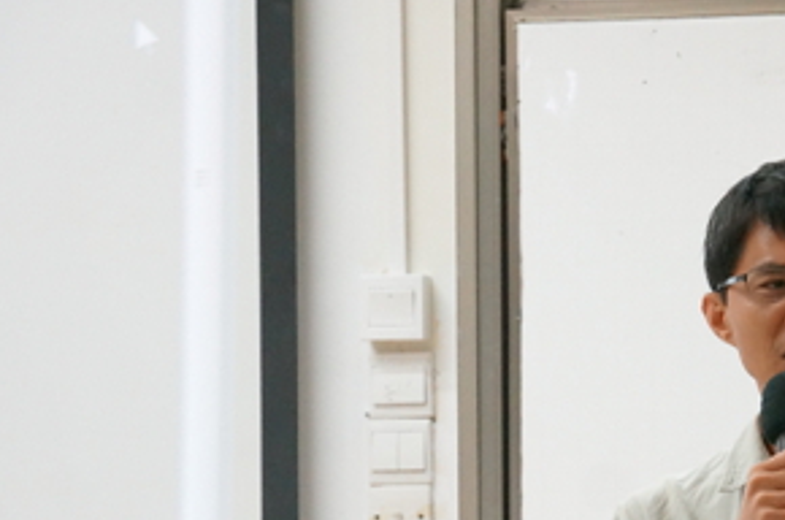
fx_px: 6614
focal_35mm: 304
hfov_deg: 6.8
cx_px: 753
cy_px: 425
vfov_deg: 4.5
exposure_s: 1/80
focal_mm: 98
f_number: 5.6
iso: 3200
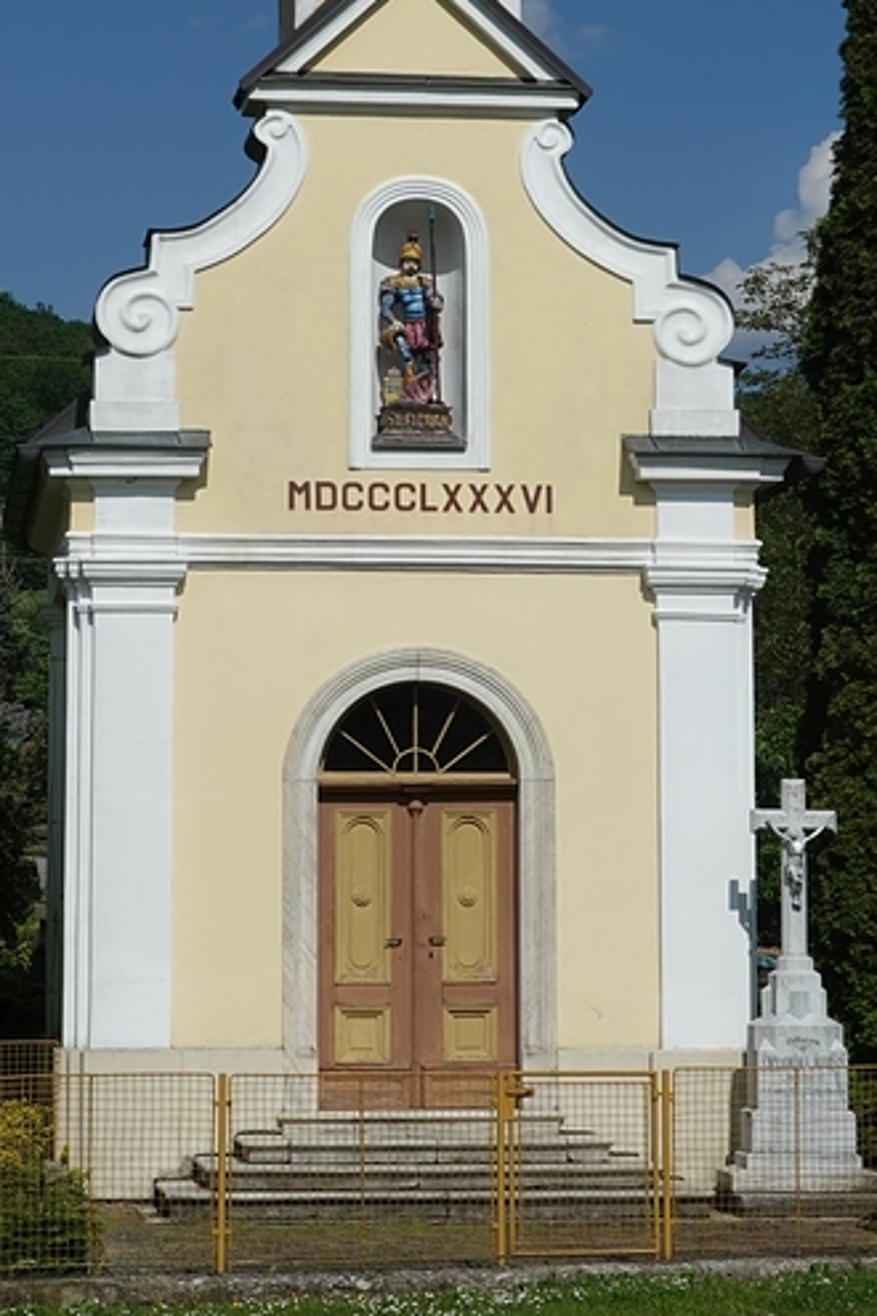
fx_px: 3617
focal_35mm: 99
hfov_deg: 13.8
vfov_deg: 20.5
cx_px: 318
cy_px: 415
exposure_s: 1/1000
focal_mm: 18.63
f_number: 7.1
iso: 125
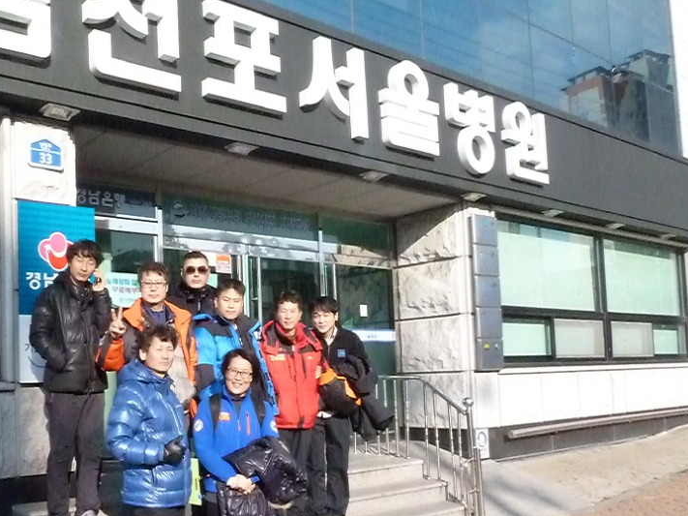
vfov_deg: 39.2
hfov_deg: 50.1
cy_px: 339
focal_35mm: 36
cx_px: 211
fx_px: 715
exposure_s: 1/2000
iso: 1600
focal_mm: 4.1
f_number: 6.3
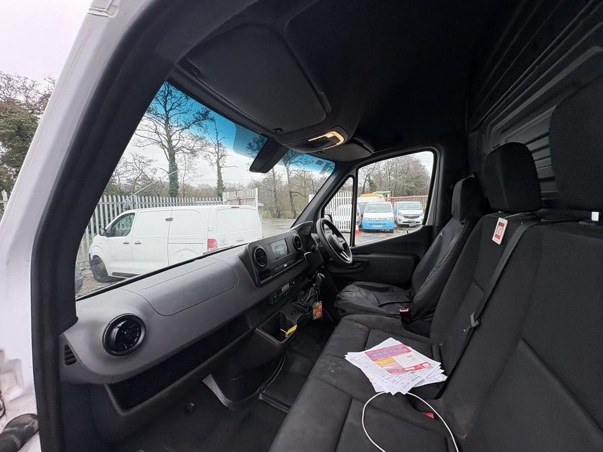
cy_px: 226
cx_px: 302
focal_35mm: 14
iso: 50
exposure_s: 1/99
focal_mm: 2.22
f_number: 2.2
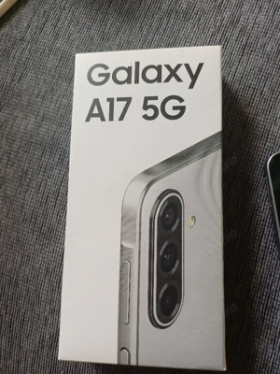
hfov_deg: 54.9
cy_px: 187
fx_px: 270
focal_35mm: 25
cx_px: 140
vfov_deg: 69.4
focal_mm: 4.65
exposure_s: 1/50
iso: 160
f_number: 1.8
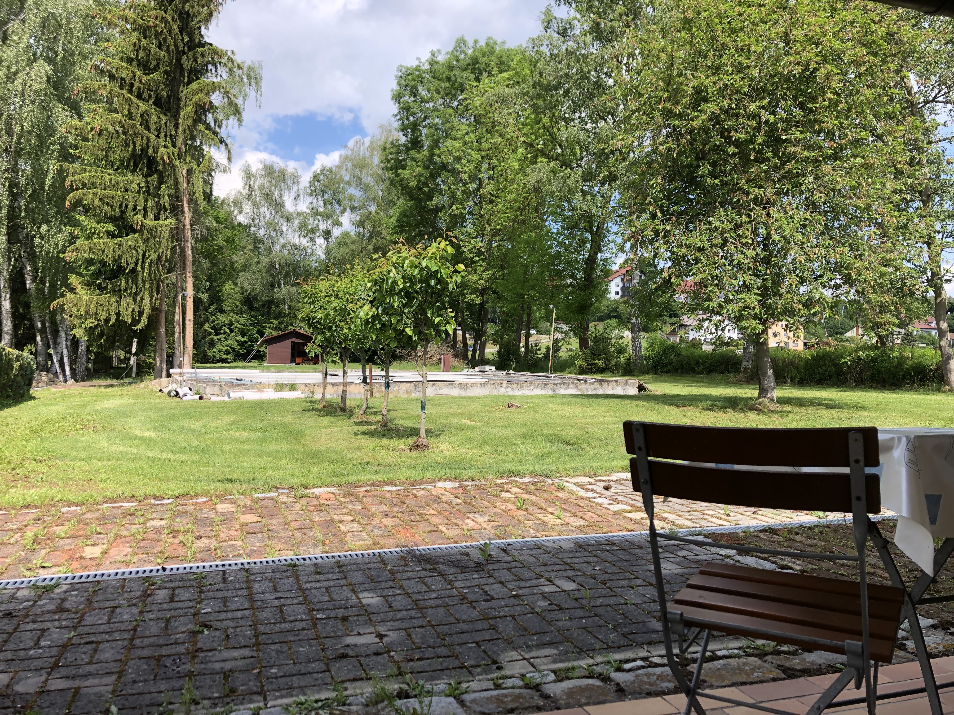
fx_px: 772
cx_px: 477
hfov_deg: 63.4
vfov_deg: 49.7
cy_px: 358
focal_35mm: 28
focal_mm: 3.99
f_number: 1.8
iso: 20
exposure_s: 1/738
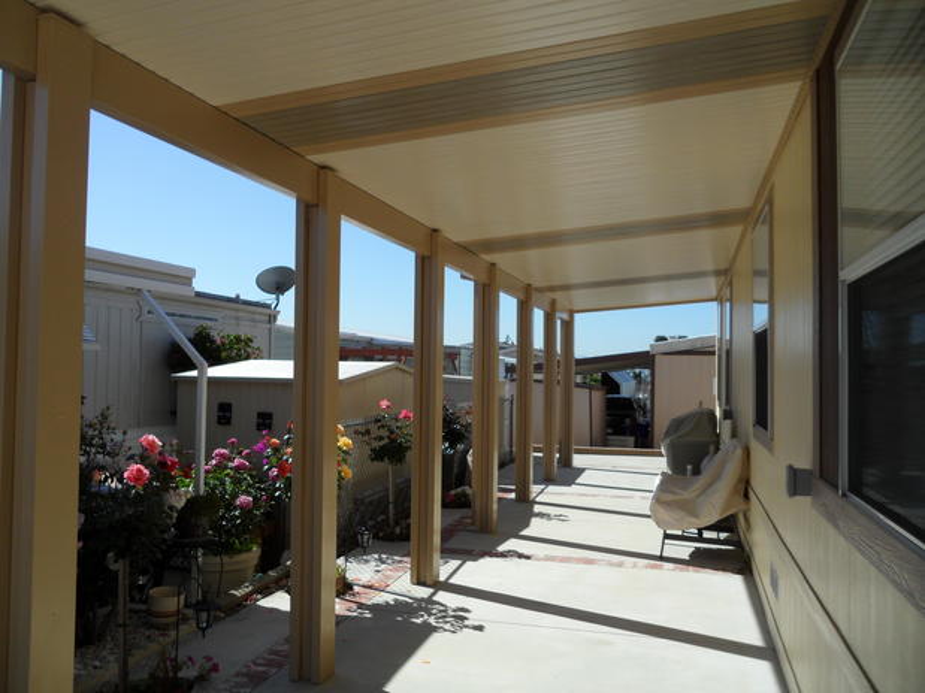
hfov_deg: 65.3
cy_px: 346
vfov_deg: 51.3
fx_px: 721
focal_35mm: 27
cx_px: 462
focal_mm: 4.9
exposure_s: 1/750
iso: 80
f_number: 3.5
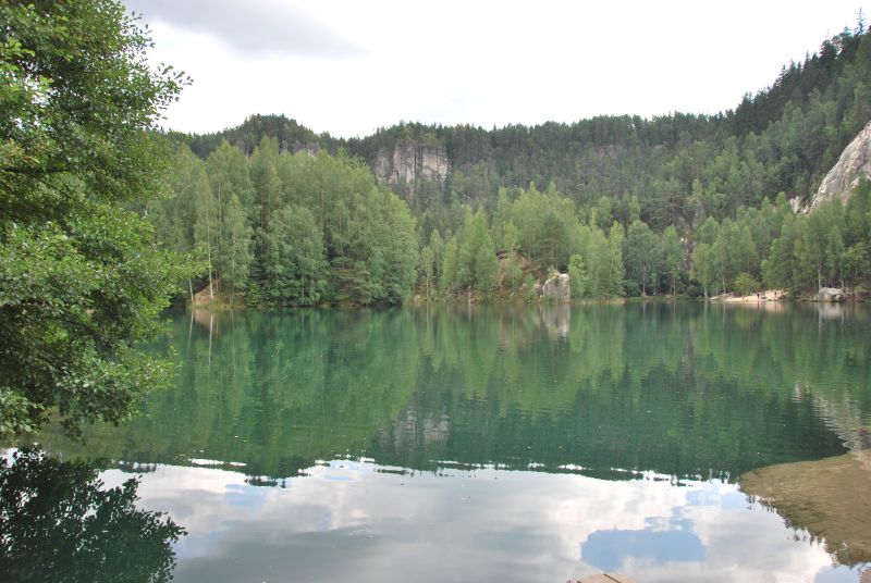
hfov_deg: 67.3
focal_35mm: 27
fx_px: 654
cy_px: 292
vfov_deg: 48.1
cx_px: 436
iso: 100
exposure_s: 1/200
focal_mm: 18
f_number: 5
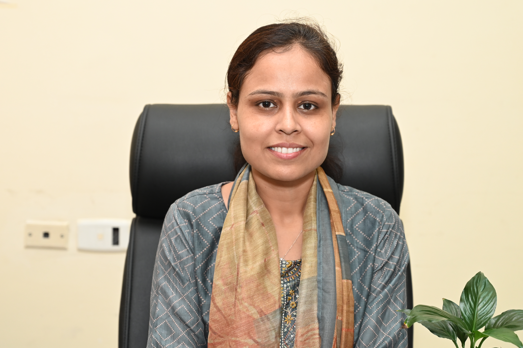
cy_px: 170
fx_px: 1031
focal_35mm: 71
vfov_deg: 19.2
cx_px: 259
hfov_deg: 28.5
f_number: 5
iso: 1250
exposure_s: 1/125
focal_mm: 65
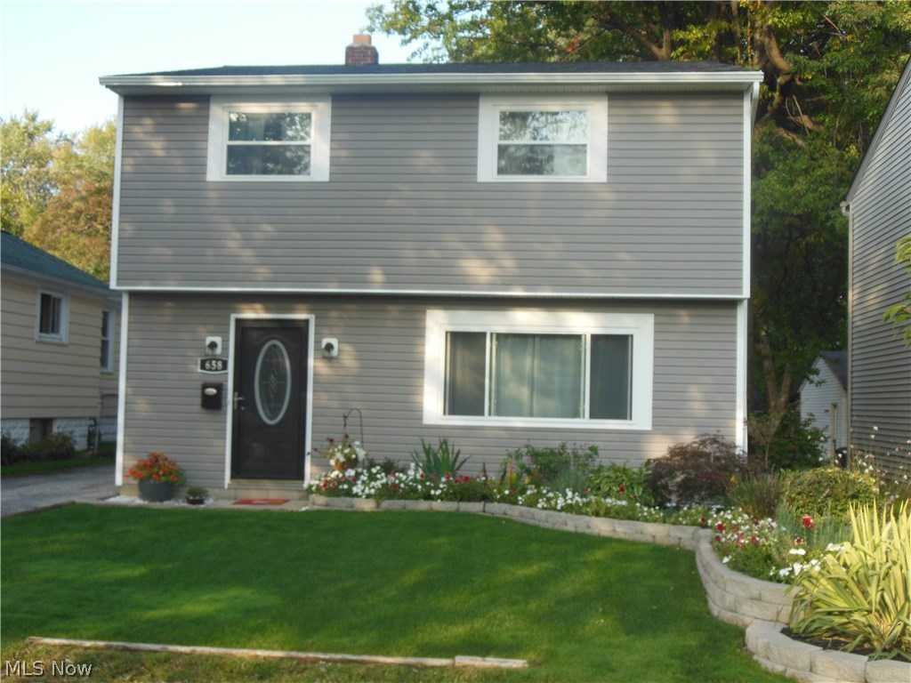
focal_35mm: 43
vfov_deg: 33.6
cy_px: 342
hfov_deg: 43.9
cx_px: 456
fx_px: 1132
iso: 125
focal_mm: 7.7
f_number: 3.8
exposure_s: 1/200
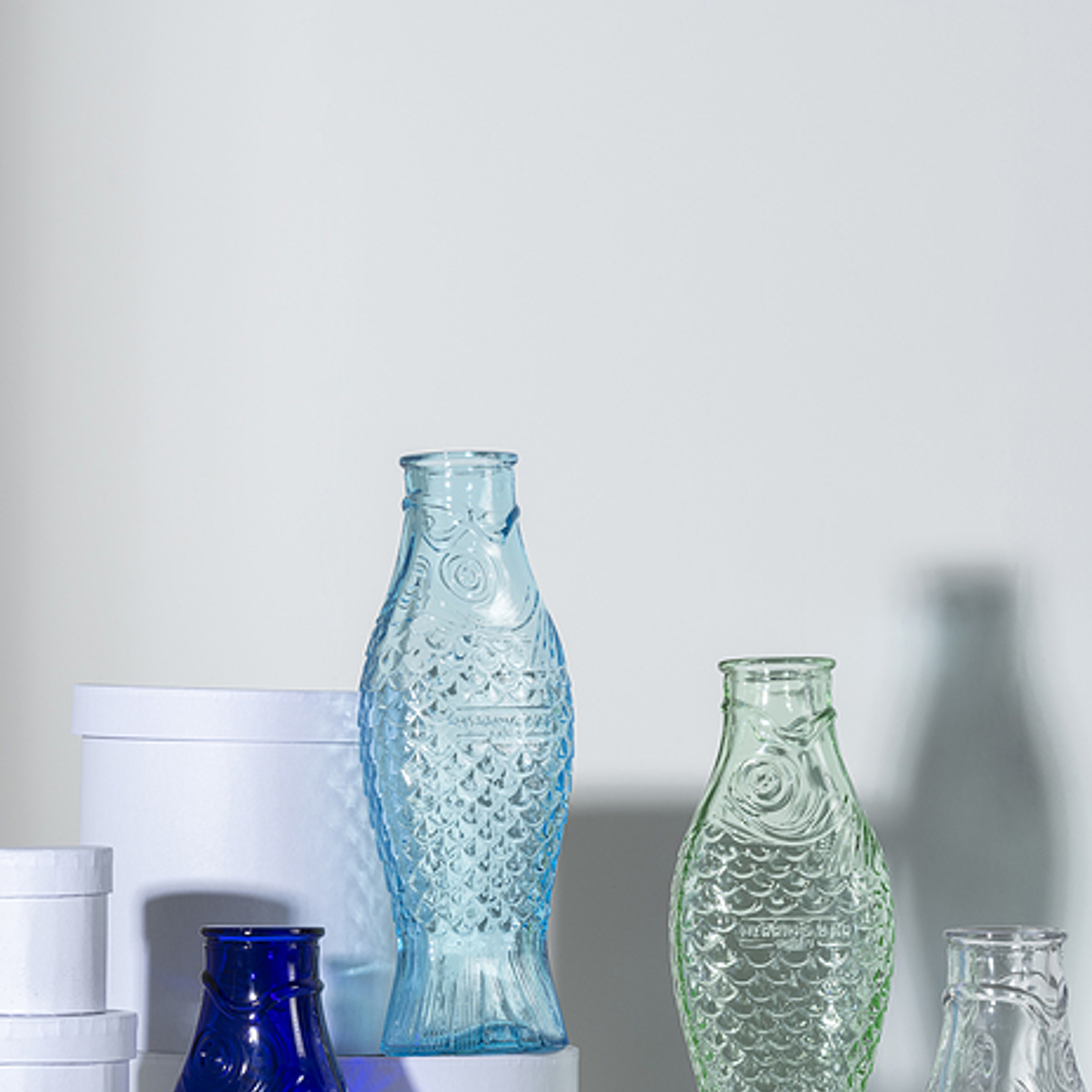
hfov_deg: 9.8
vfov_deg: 9.8
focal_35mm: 178
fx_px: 6353
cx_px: 567
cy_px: 914
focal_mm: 112
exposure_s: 1/250
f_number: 16
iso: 100
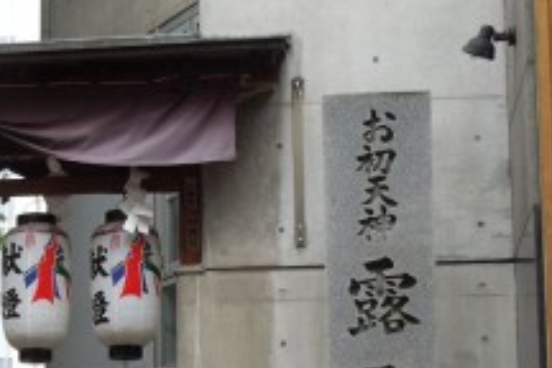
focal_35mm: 111
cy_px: 371
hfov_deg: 18.2
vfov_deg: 12.2
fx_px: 1702
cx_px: 105
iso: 100
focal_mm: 8.7
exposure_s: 1/100
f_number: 4
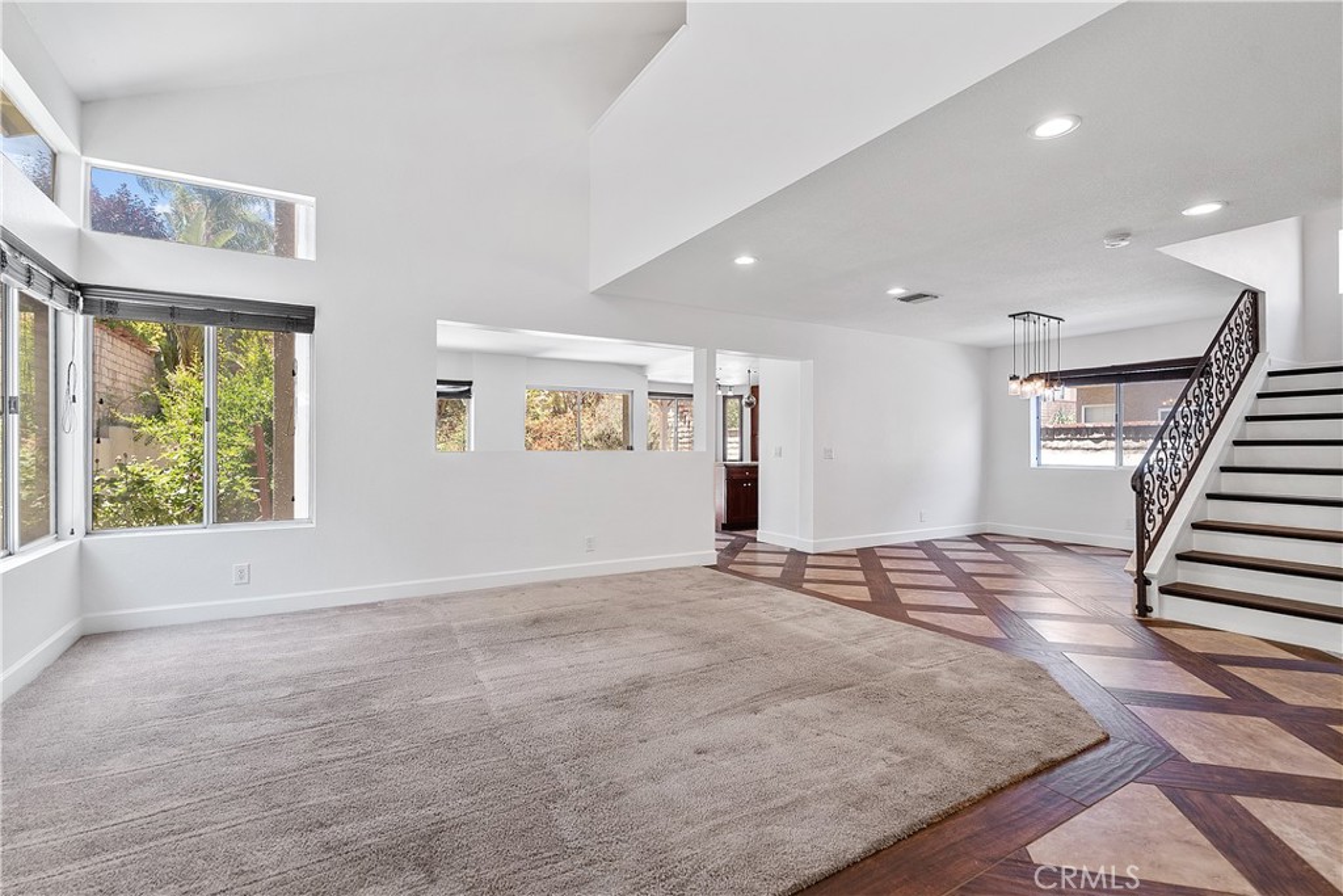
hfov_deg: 96.7
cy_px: 448
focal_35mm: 16
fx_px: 597
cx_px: 672
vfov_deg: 73.8
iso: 250
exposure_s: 1/15
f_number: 6.7
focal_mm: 16
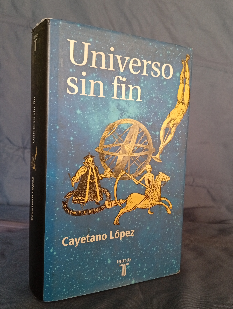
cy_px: 154
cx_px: 116
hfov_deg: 44.3
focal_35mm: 32
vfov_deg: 56.7
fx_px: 286
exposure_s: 1/33.3
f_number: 1.8
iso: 246
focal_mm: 3.98
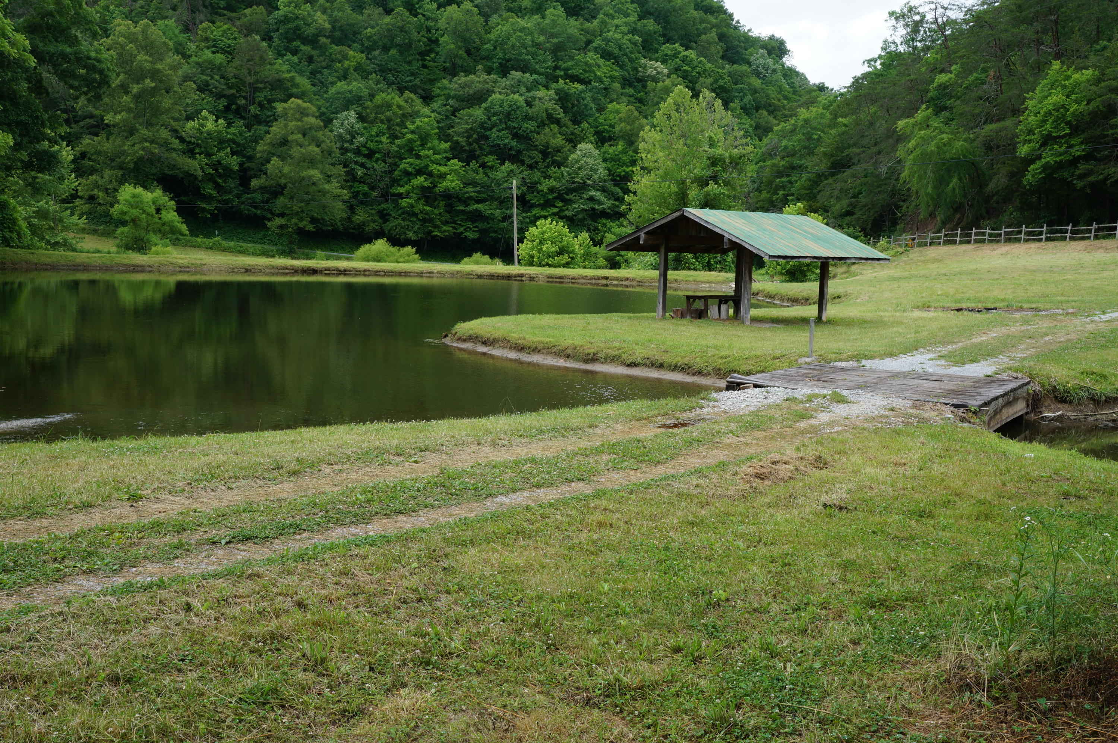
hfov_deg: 51.3
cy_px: 372
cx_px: 559
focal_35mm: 38
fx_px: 1164
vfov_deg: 35.4
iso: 100
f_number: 9
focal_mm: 25
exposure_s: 1/80
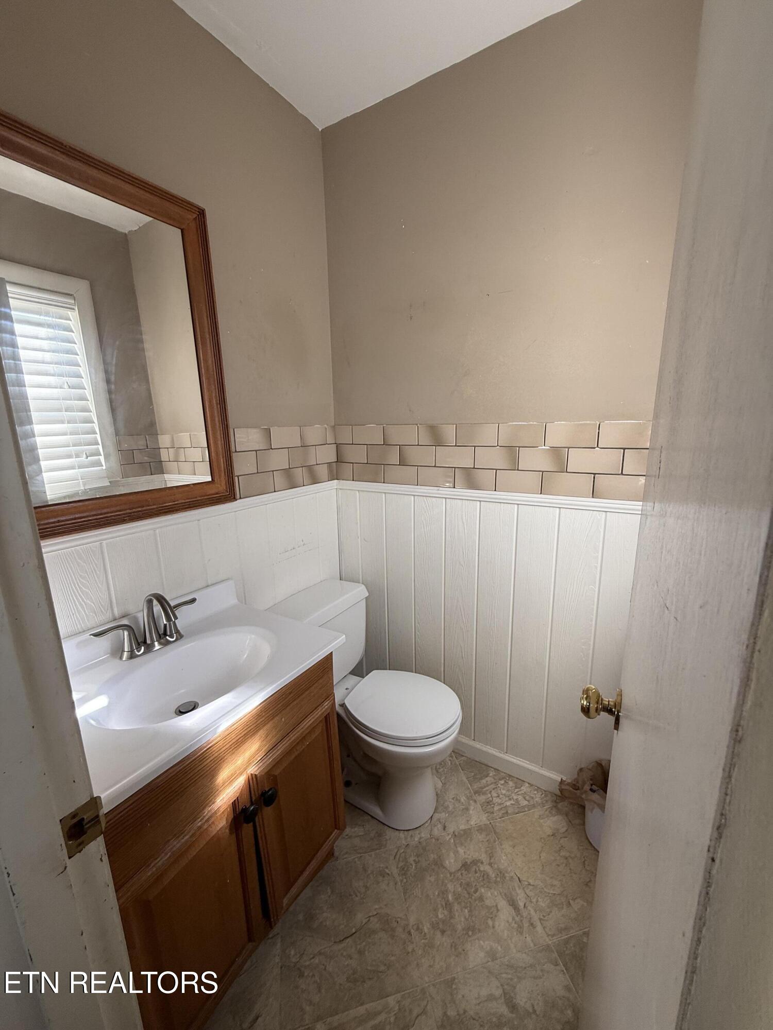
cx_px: 386
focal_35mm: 14
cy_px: 515
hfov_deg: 85.7
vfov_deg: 102.1
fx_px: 417
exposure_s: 1/99
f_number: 2.2
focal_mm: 2.22
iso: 64
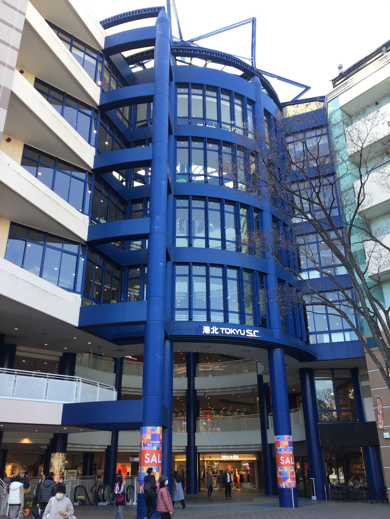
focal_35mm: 31
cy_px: 260
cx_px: 195
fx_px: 466
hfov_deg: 45.4
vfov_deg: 58.4
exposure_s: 1/120
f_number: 2.4
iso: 32
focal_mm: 3.3
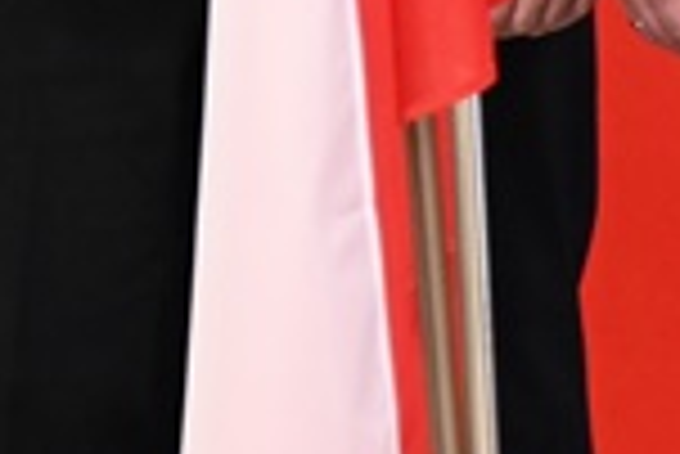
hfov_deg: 1.6
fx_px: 25014
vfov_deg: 1.0
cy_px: -146
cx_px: 1581
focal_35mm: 1323
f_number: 6.3
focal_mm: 200
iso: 7200
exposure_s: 1/125
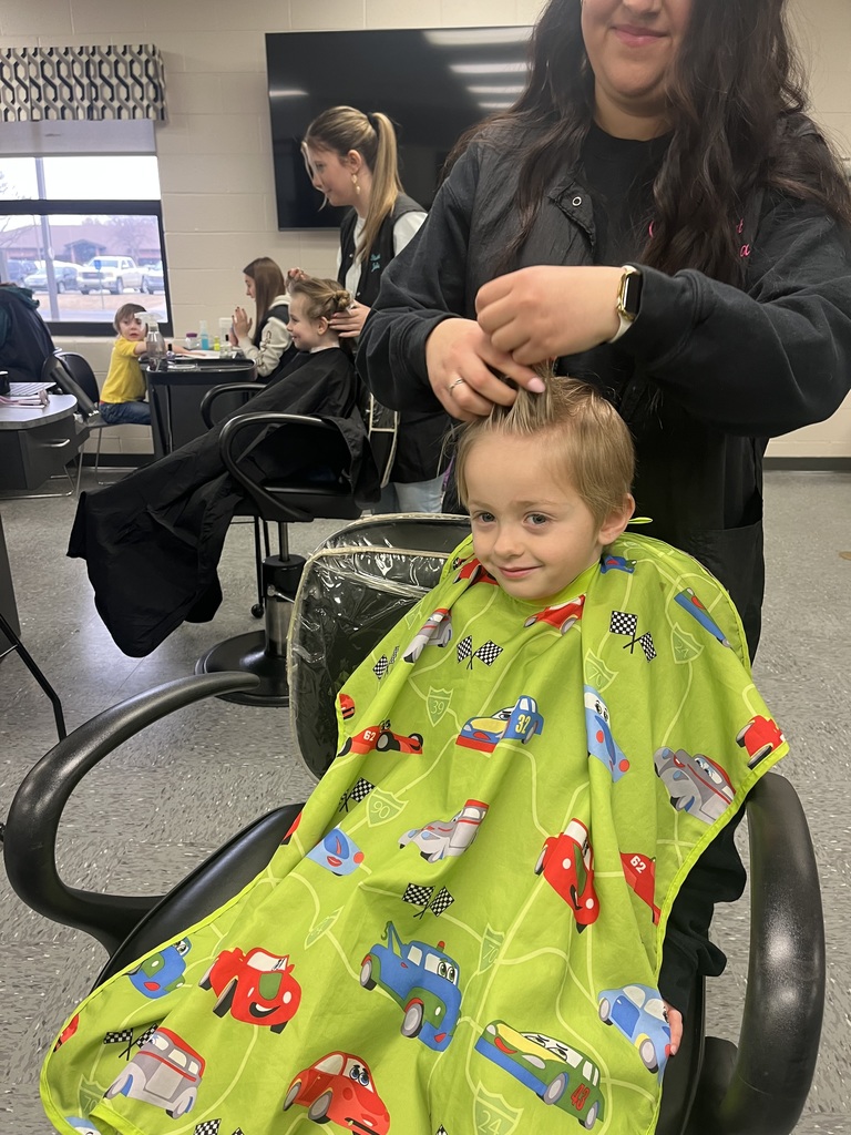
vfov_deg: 67.3
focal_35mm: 26
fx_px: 852
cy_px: 568
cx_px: 426
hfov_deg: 53.1
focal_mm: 5.1
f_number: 1.6
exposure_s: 1/60
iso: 100
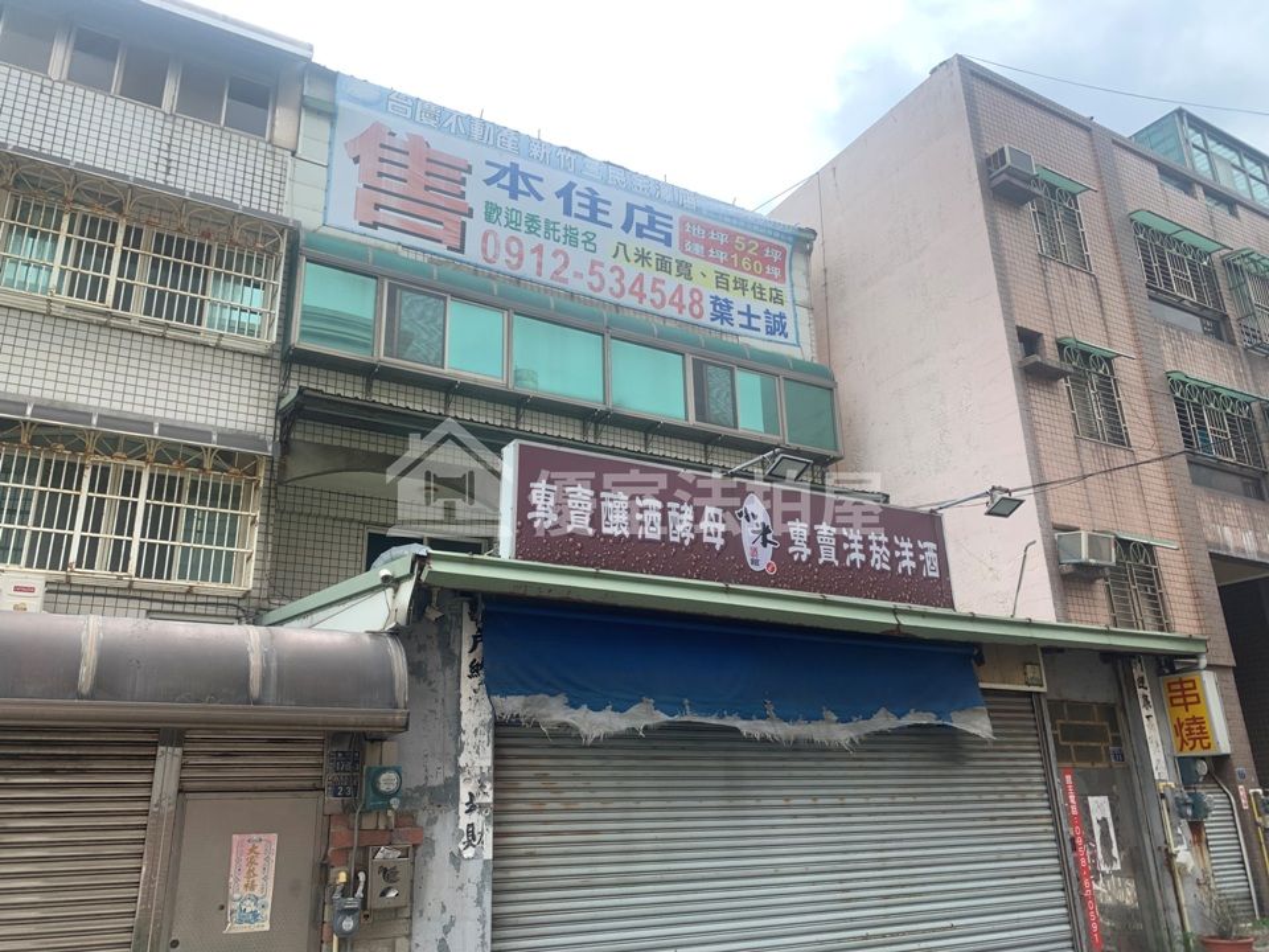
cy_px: 476
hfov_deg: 67.3
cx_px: 634
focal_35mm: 26
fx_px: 953
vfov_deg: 53.1
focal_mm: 4.25
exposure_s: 1/716
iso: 25
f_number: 1.8
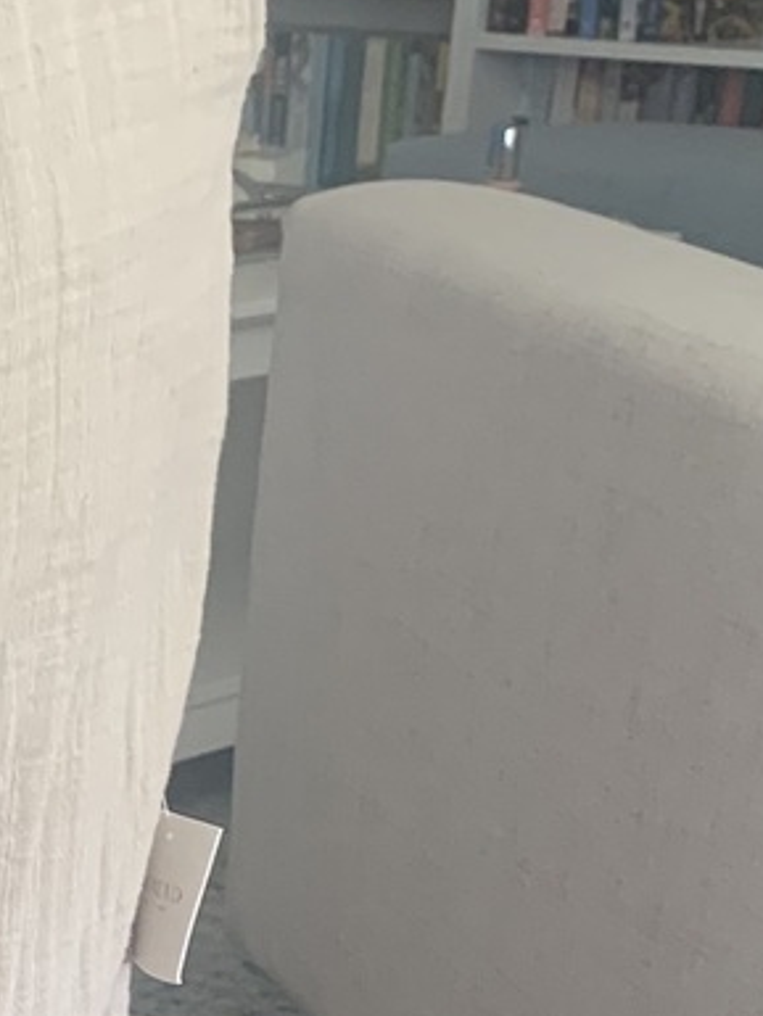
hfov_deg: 12.9
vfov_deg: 16.9
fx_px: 3172
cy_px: 1393
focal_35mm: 108
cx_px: -433
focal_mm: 4.25
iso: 100
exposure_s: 1/68
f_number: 1.8
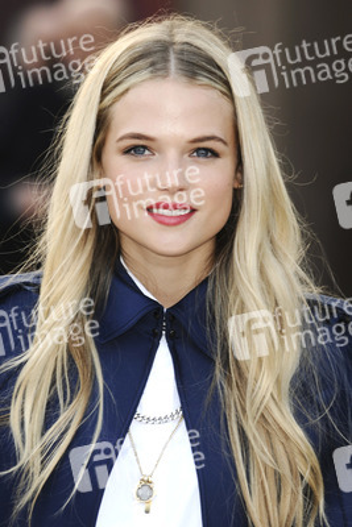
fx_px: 4066
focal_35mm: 278
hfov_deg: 5.0
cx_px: 176
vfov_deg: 7.4
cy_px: 264
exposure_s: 1/250
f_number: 4.5
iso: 200
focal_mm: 185
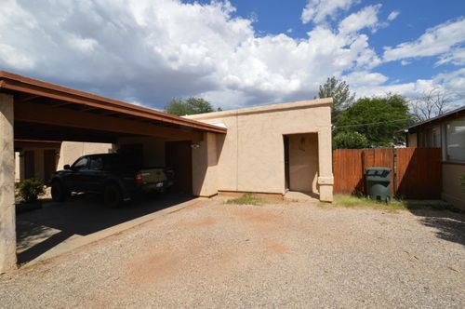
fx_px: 193
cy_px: 154
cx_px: 232
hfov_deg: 100.5
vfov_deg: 77.2
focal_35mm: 15
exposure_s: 1/200
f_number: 10
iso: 100
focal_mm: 10
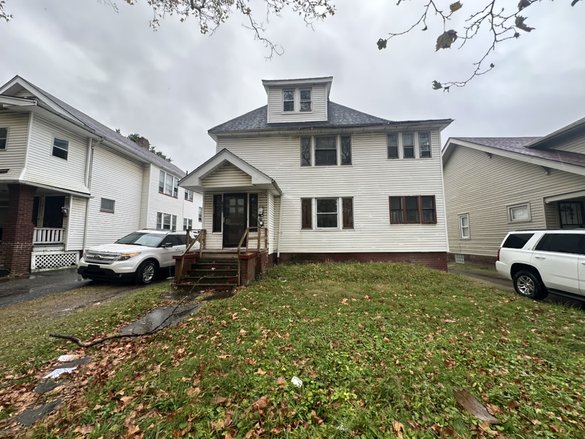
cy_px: 220
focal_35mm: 14
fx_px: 237
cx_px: 292
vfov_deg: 85.7
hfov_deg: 102.1
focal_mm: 2.22
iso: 40
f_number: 2.2
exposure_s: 1/206
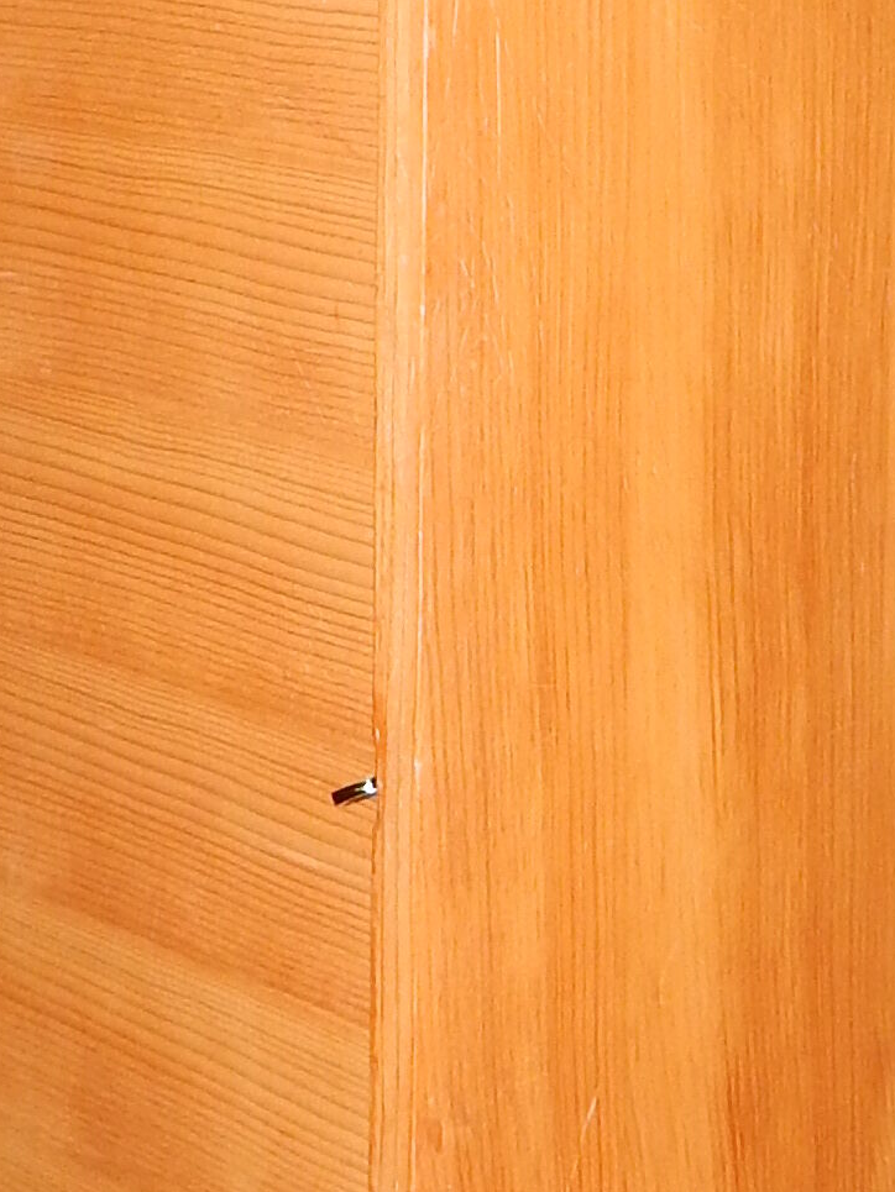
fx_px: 3619
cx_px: -77
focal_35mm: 105
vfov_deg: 18.7
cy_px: 572
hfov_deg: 13.8
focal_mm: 4
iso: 200
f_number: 3
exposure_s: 1/30
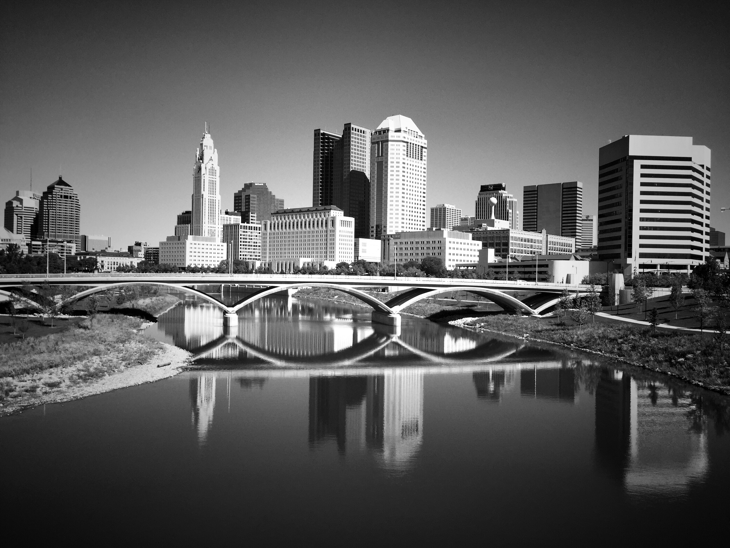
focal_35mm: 29
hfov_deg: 61.7
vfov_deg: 48.2
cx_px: 365
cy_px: 274
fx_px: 612
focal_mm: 4.15
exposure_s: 1/2326
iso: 32
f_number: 2.2
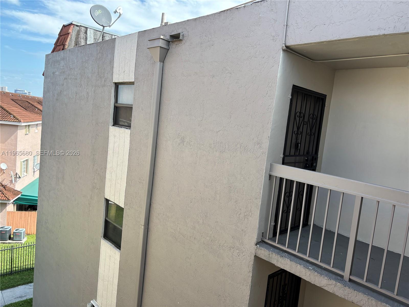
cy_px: 154
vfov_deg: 53.1
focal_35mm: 26
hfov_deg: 67.3
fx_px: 307
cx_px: 204
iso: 50
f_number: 1.6
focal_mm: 5.96
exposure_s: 1/865
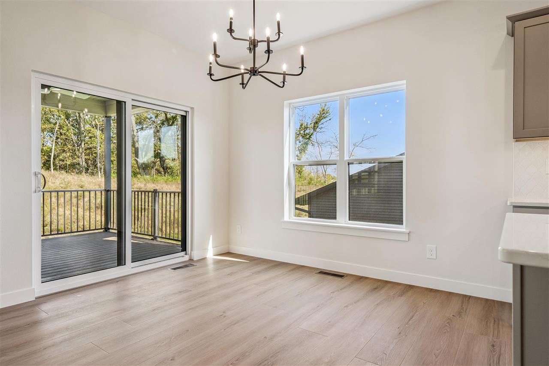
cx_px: 274
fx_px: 305
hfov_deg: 84.0
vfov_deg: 61.9
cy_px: 183
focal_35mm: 20
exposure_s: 1/250
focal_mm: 20
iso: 640
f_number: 8
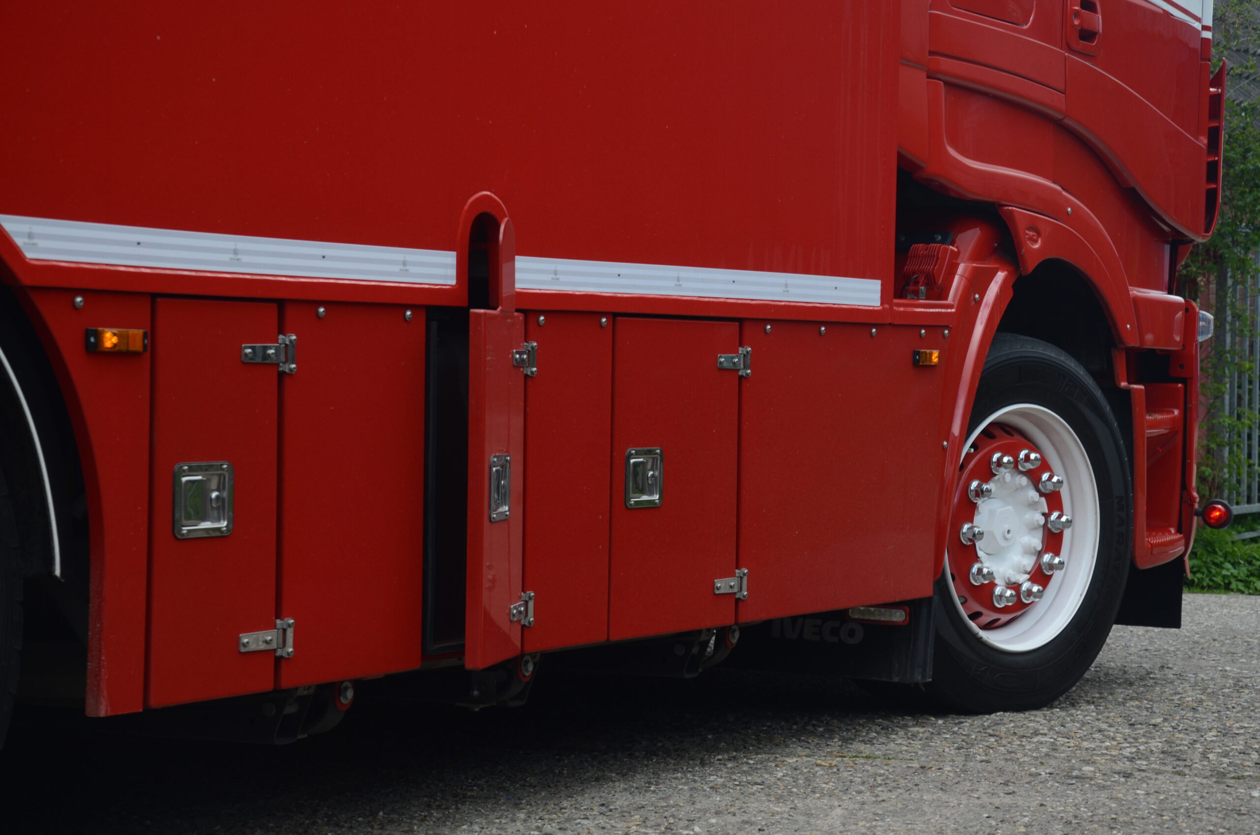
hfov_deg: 22.0
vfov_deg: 14.6
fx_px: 3248
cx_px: 630
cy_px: 418
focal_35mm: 93
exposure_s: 1/60
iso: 200
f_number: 8
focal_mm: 62
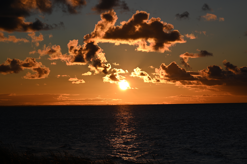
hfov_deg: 17.1
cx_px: 124
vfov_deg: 11.4
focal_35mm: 120
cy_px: 82
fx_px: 823
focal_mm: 120
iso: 100
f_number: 16
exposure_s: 1/320
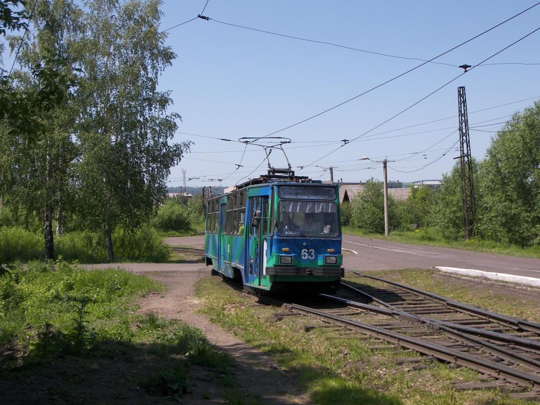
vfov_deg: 28.6
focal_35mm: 51
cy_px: 202
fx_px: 796
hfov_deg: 37.5
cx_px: 270
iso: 50
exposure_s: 1/640
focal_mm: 10.7
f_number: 3.6
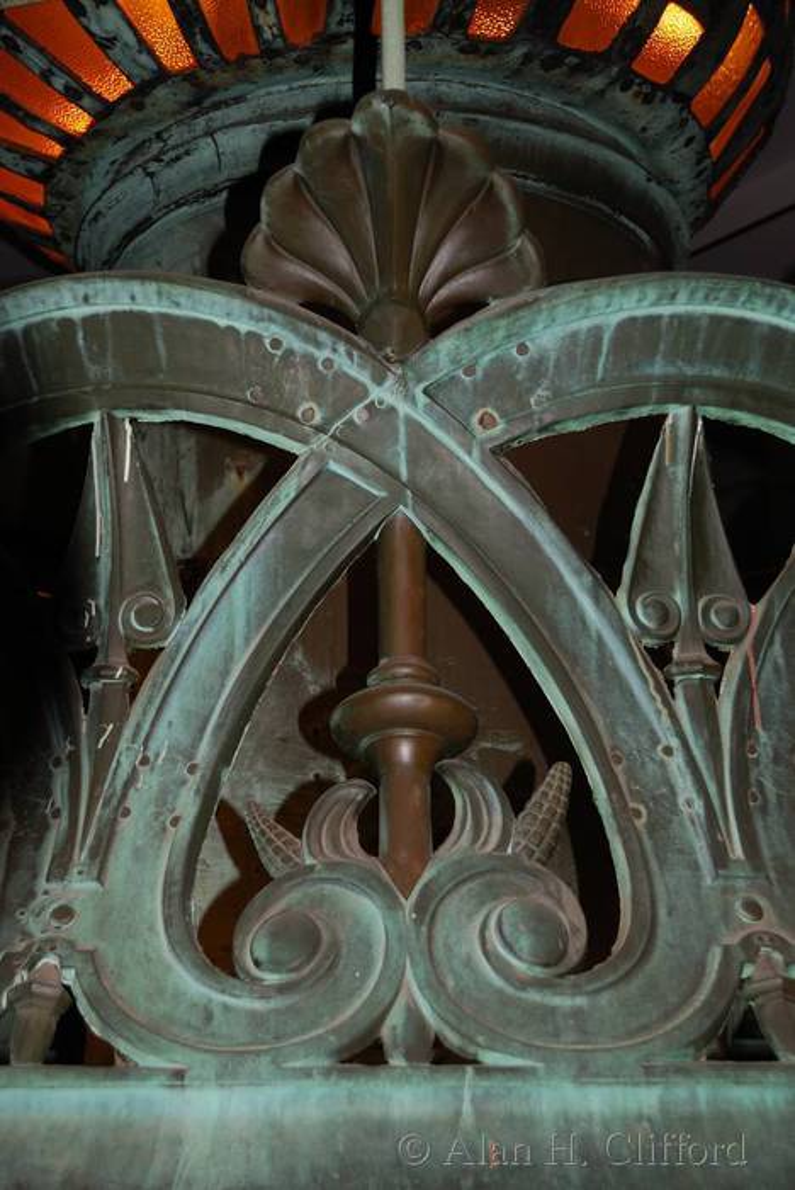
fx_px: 1587
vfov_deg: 41.1
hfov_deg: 28.1
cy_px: 595
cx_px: 398
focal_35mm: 48
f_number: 4.2
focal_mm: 32
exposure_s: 1/60
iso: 100
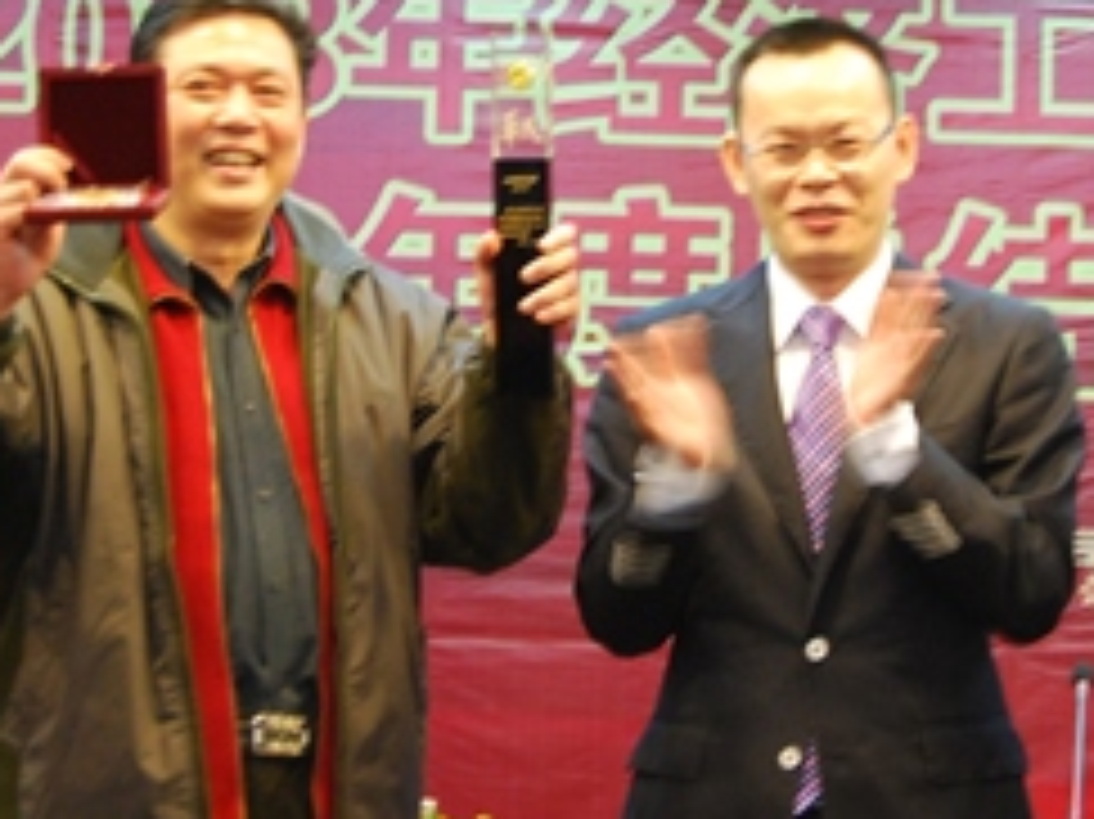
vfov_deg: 13.1
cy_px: 286
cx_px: 662
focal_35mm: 113
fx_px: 3569
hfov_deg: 17.4
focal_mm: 38
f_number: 5
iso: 800
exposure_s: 1/10
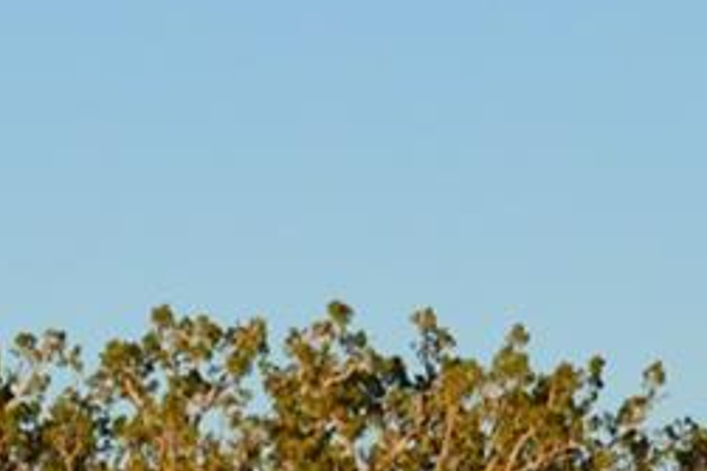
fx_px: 10307
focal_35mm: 525
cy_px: 1127
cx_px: -239
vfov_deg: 2.6
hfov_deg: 3.9
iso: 400
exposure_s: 1/320
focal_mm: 55
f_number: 10
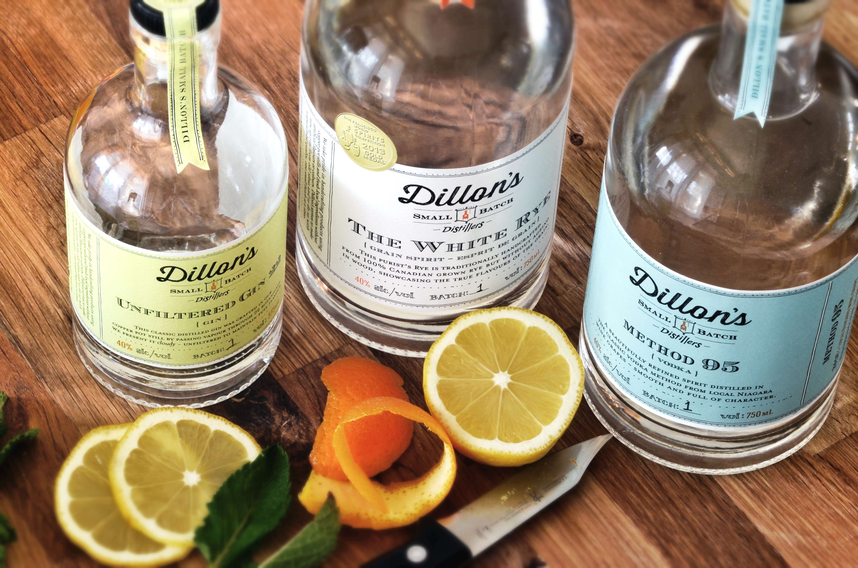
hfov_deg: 15.2
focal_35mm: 135
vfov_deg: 10.1
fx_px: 3211
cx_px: 429
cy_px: 284
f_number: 32
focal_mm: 90
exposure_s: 3
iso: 100
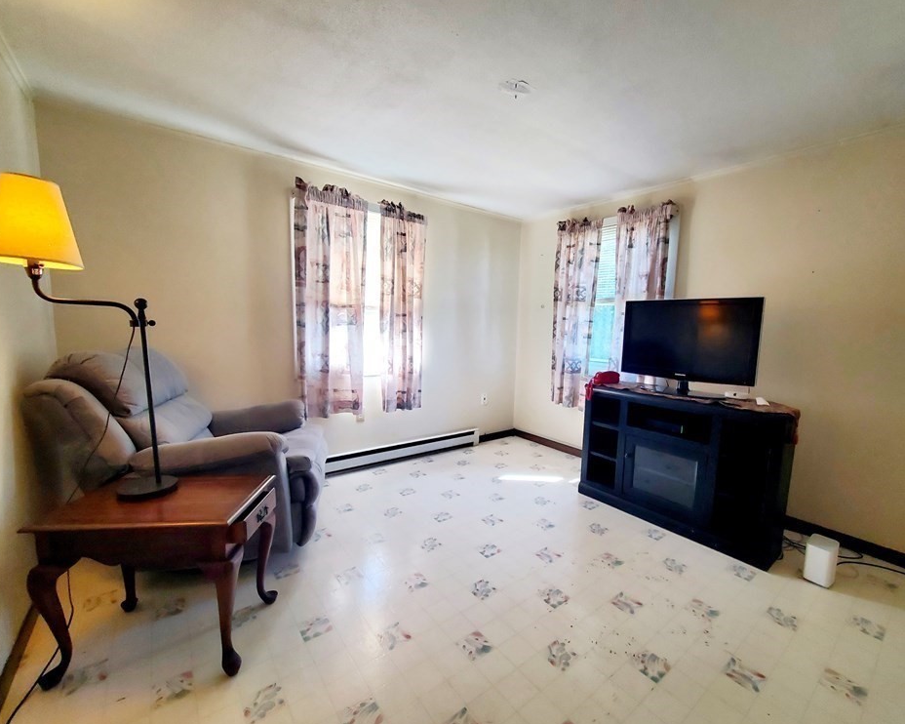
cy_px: 371
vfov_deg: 87.9
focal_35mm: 14
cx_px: 469
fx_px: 375
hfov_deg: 100.7
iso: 125
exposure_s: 1/60.2
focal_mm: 1.8
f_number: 2.2
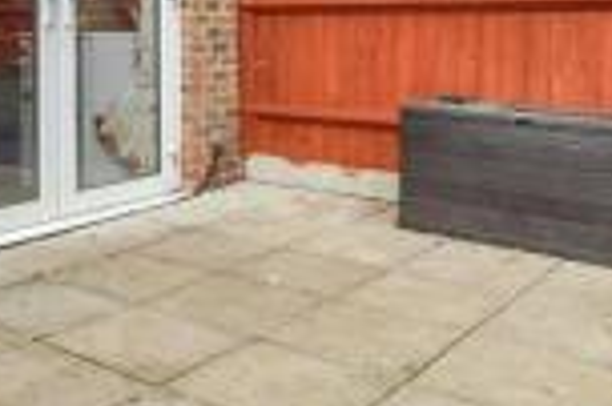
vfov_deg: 27.3
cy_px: 22
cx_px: 121
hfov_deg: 40.2
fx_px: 798
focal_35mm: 47
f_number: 8
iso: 160
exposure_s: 1/125
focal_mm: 10
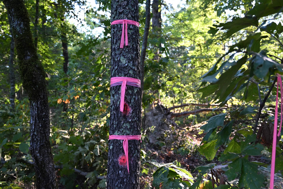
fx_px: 244
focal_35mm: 31
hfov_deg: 60.3
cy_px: 94
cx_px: 142
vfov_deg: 42.4
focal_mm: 31
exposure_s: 1/200
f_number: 4
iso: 400
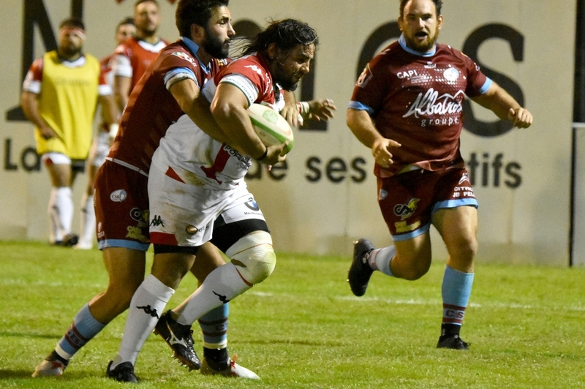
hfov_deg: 5.7
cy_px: 194
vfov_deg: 3.8
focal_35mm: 360
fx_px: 5845
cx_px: 292
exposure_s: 1/500
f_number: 5.3
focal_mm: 240
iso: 6400
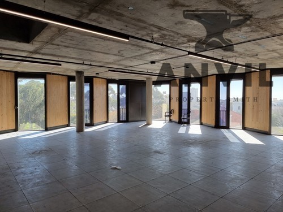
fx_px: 196
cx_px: 142
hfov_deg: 71.6
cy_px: 106
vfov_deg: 56.8
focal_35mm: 24
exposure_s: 1/112
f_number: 1.8
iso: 50
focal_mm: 6.7
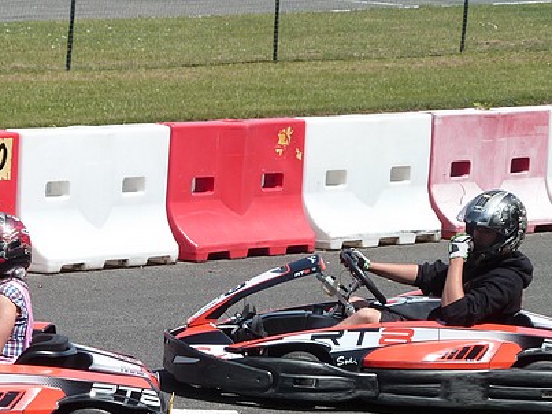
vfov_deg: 5.5
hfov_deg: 7.3
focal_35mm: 272
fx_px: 4336
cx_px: 136
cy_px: 341
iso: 80
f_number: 4.5
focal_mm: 22.5
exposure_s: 1/400
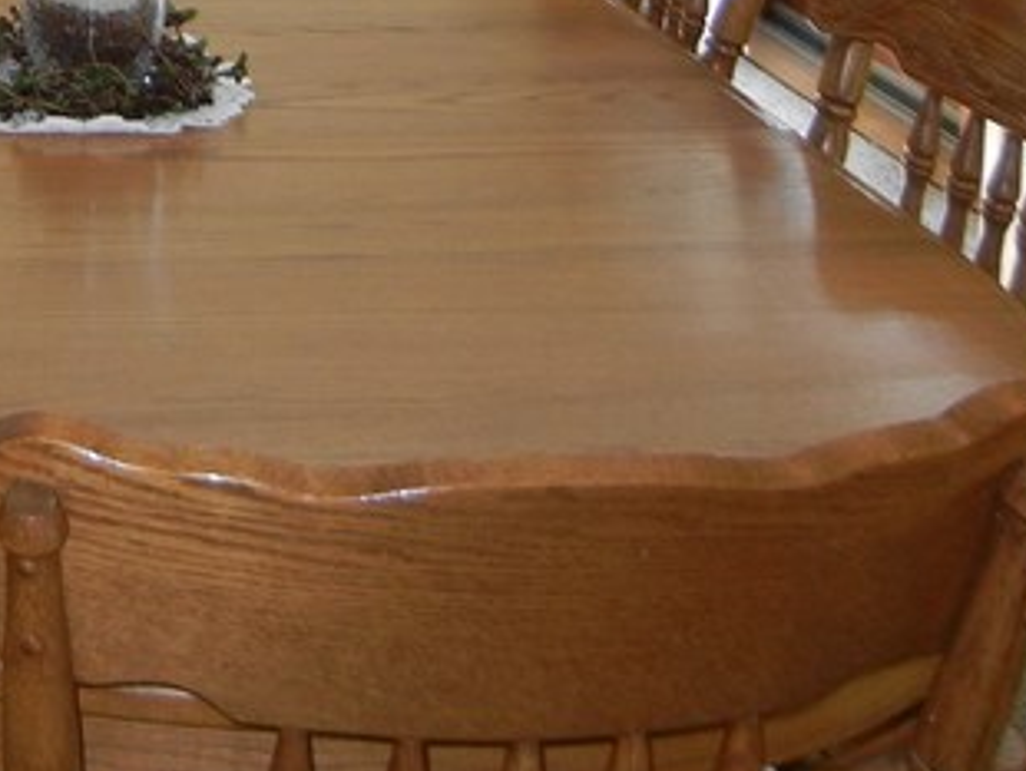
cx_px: -301
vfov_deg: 13.8
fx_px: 2937
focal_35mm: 99
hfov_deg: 18.5
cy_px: -463
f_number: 3.5
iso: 160
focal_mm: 5.4
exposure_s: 1/52.5
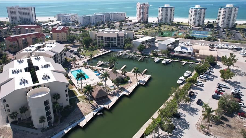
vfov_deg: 44.2
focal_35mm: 26
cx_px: 119
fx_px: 170
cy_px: 57
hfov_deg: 71.9
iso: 140
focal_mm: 8.38
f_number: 2.8
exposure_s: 1/725
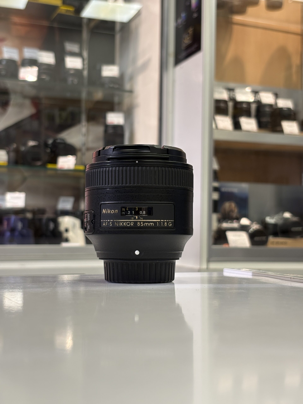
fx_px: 607
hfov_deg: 28.0
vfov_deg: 36.8
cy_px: 202
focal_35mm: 52
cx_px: 152
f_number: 1.6
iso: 64
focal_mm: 5.96
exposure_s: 1/50
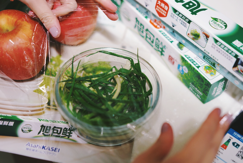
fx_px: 372
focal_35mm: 55
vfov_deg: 24.7
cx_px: 122
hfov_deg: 36.2
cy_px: 82
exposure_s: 1/60
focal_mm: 55
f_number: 2.5
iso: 800
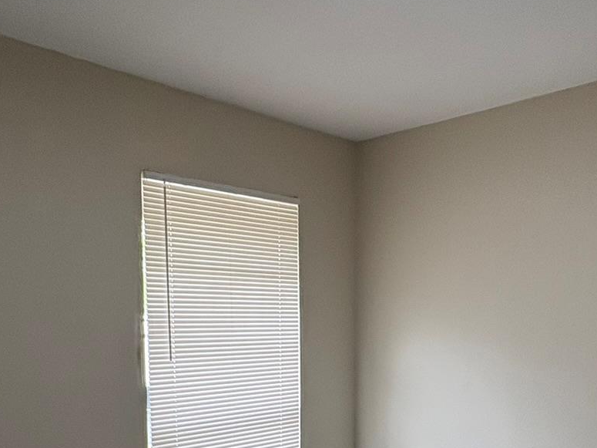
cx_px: 336
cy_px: 396
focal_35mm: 37
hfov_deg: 50.0
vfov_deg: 36.5
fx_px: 638
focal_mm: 2.22
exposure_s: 1/120
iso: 100
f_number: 2.2
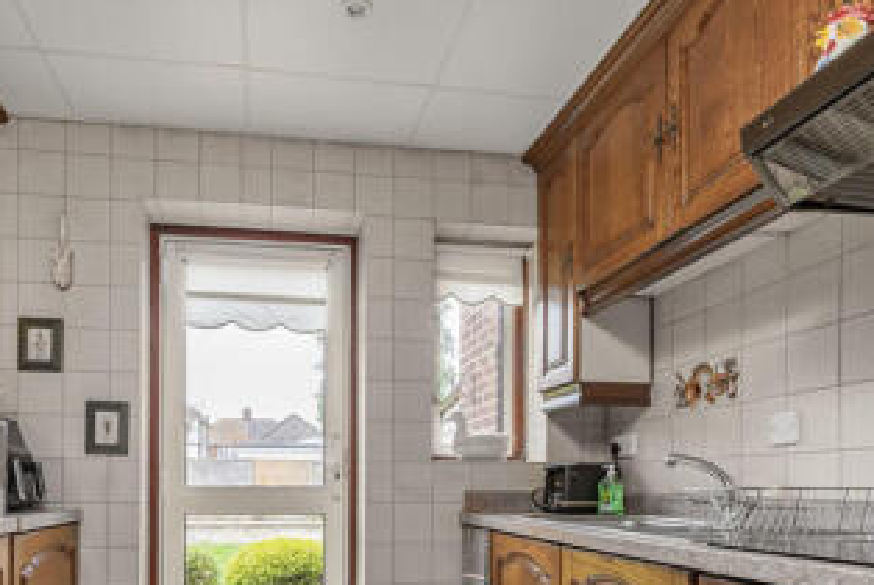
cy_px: 492
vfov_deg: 47.7
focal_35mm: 25
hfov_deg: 70.7
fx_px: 607
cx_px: 349
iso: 320
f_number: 9
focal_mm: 12
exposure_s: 1/15
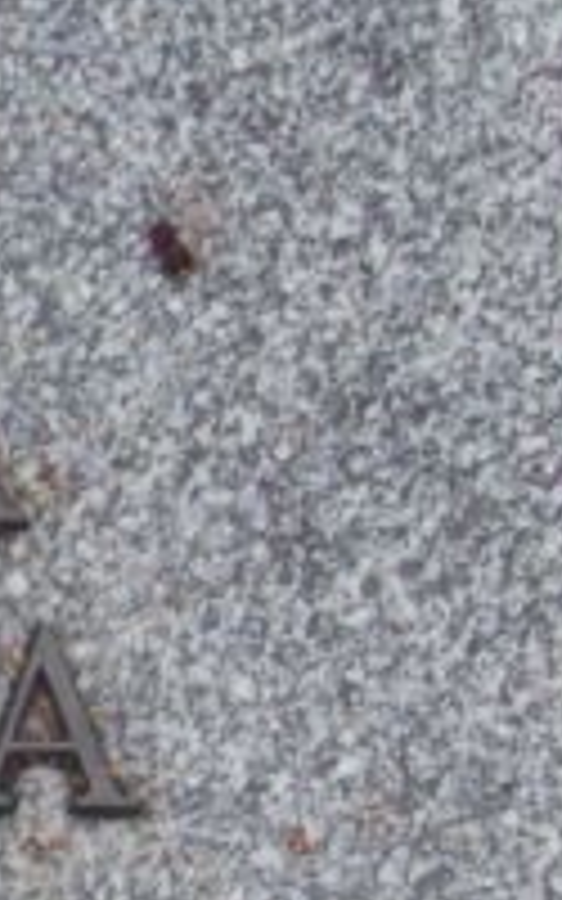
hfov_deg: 9.8
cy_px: 562
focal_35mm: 122
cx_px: -670
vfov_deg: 17.1
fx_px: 2990
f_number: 2.7
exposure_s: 1/180
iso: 80
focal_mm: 6
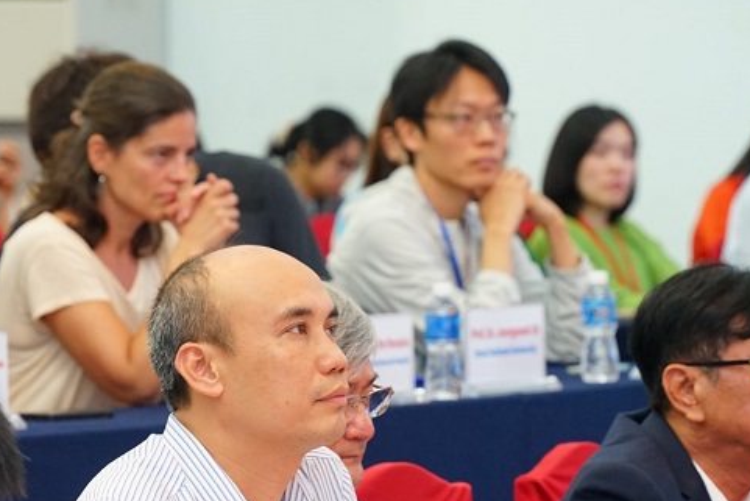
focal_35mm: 273
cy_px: 426
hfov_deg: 7.5
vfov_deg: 5.0
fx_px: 5689
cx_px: 298
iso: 2500
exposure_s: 1/100
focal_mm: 146
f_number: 6.3
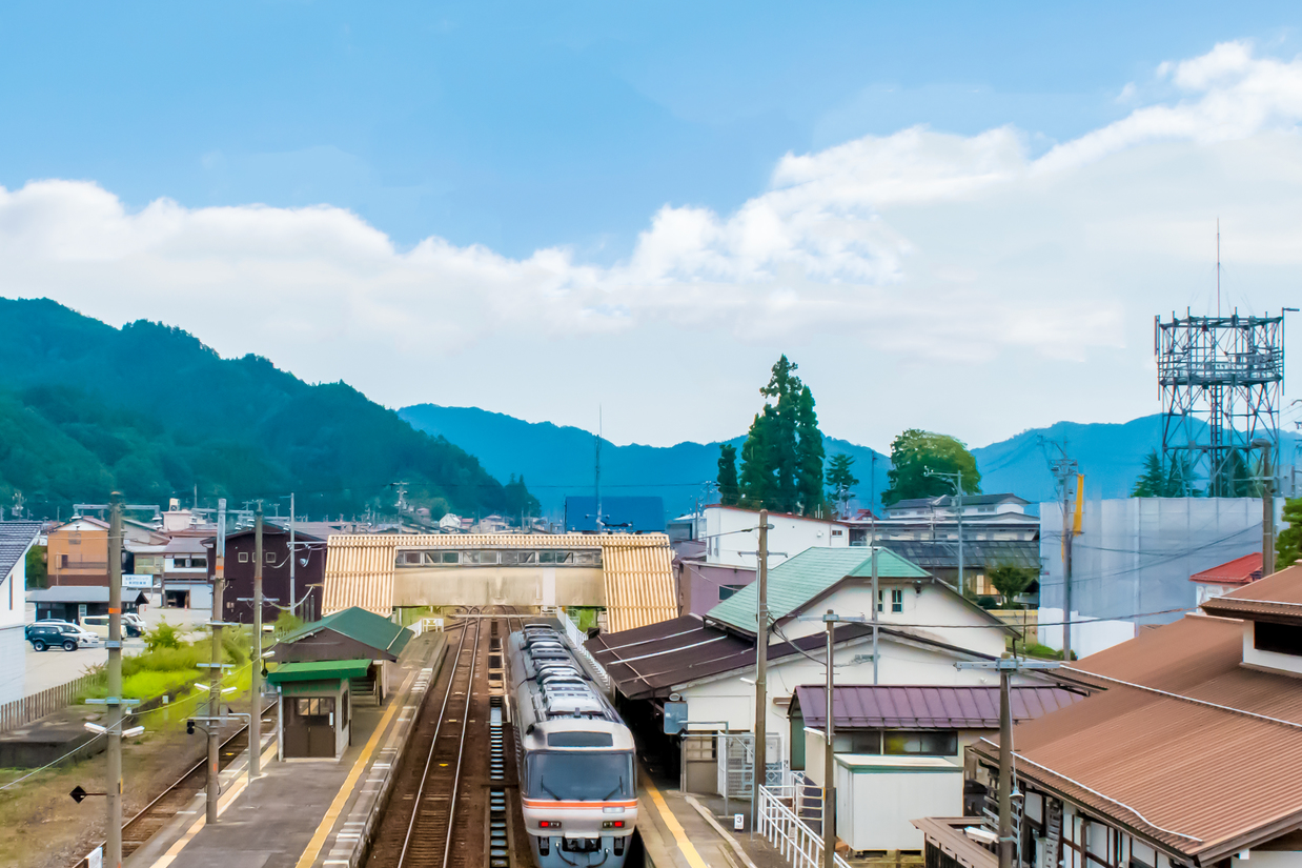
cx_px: 496
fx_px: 2278
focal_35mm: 63
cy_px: 602
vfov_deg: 21.5
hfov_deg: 31.8
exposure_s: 1/2000
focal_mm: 26
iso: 3200
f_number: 14
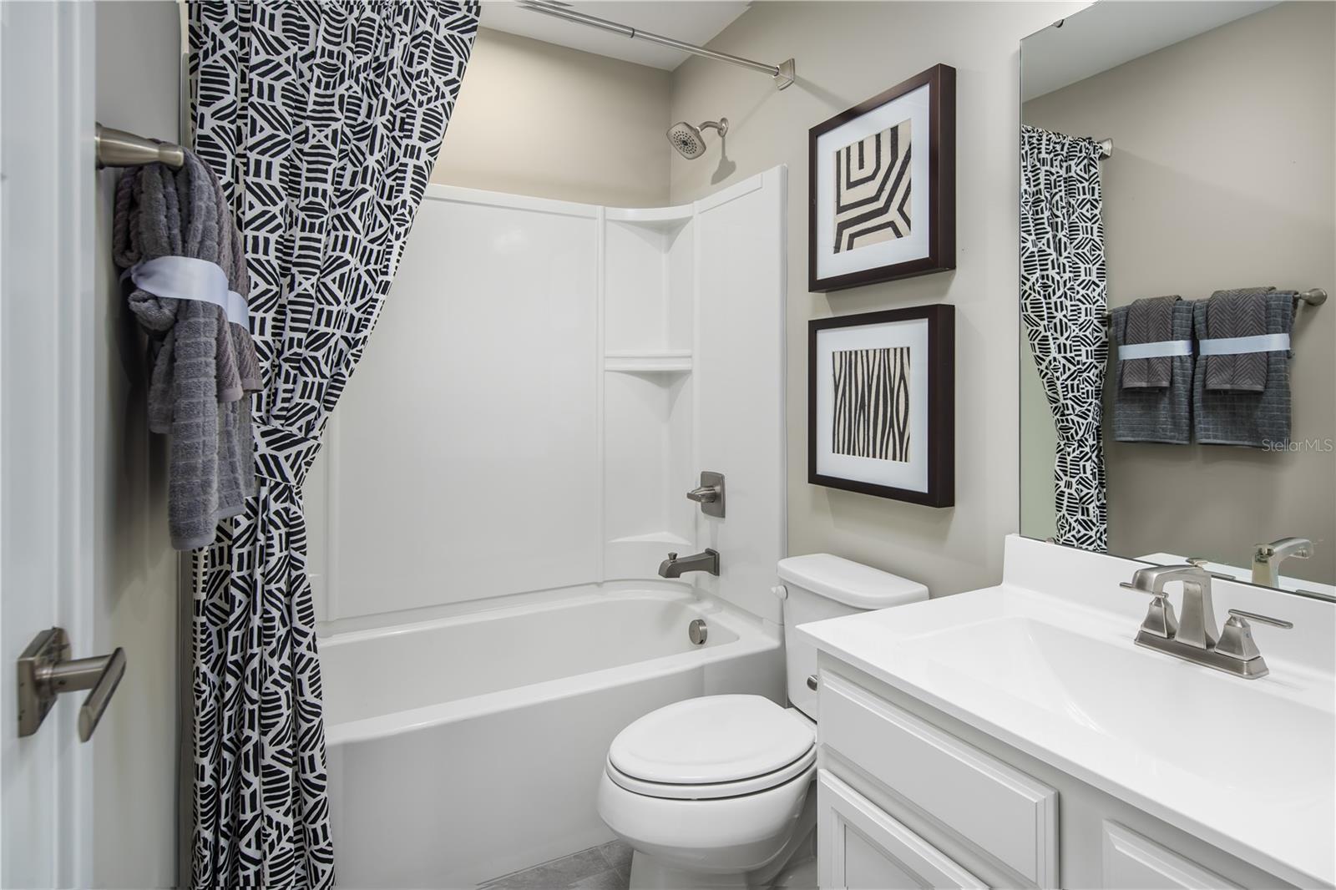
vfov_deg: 64.5
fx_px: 705
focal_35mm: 19
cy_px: 445
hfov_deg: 86.9
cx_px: 668
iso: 200
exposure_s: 1/250
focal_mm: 19
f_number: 8
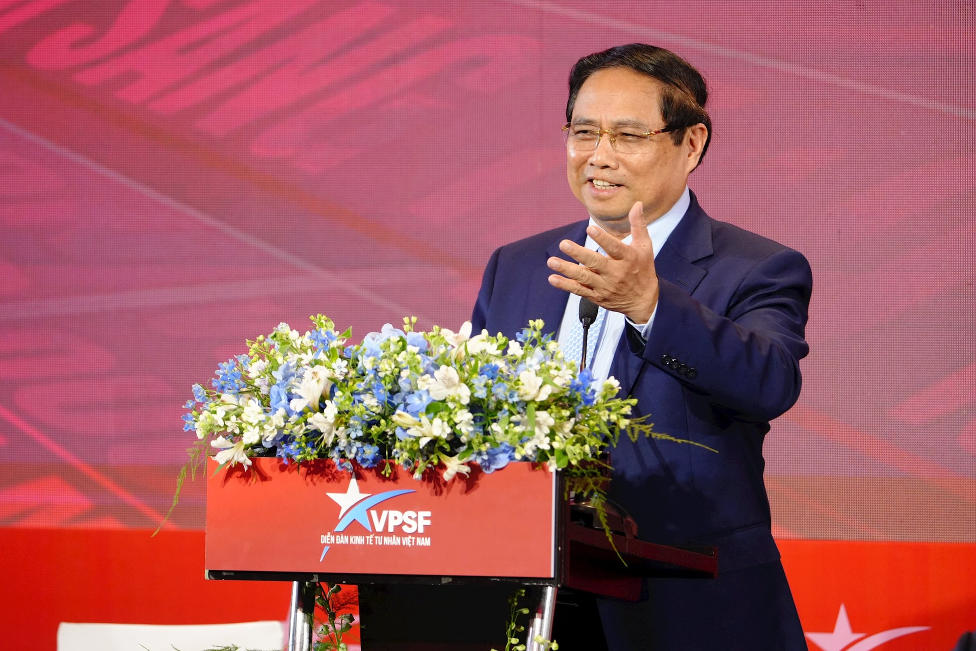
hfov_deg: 5.4
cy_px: 325
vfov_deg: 3.6
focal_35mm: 383
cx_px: 487
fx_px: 10384
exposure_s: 1/320
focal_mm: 382
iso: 4000
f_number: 6.3
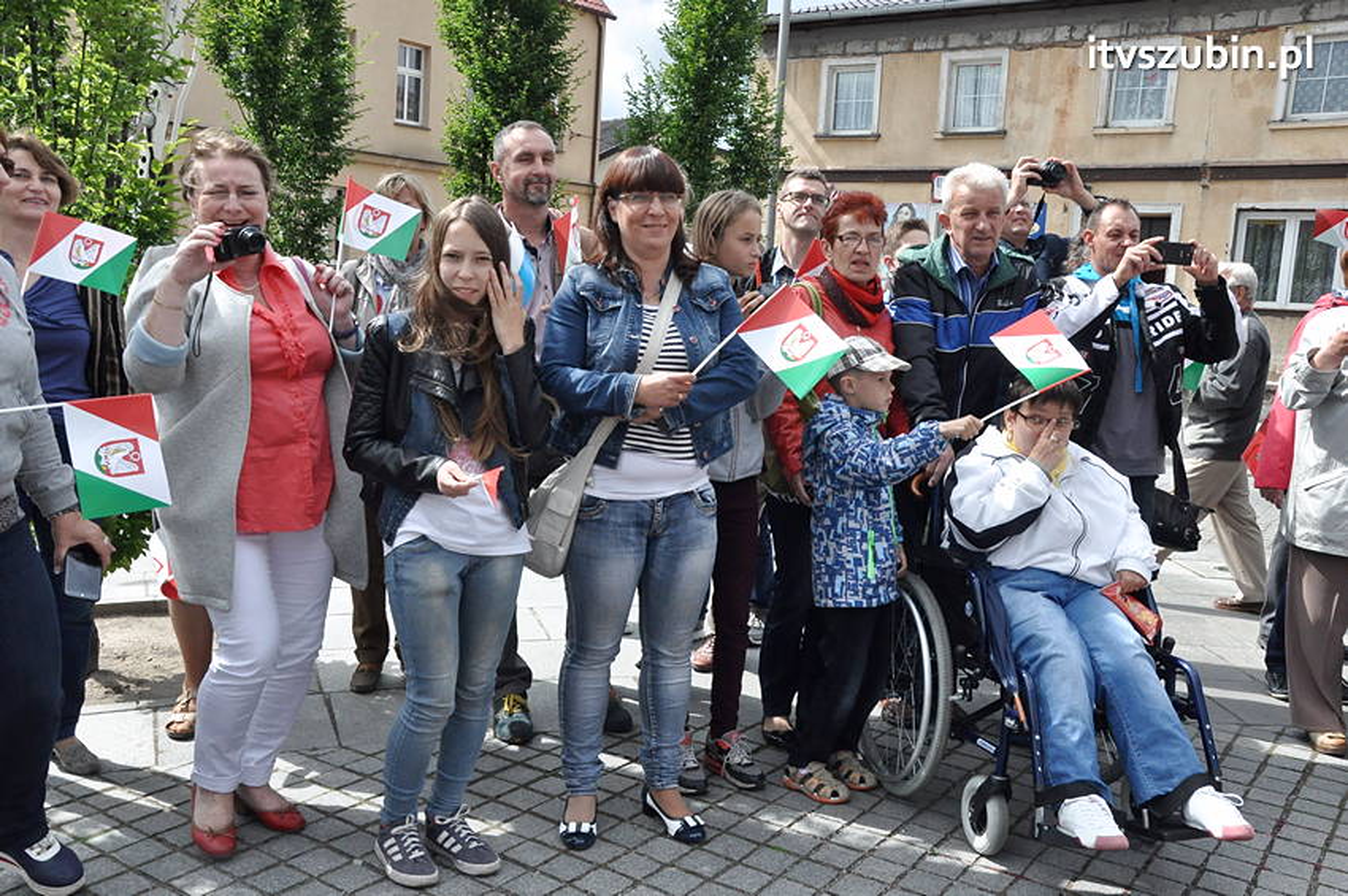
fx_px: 1178
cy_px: 448
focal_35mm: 32
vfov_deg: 41.6
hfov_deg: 59.5
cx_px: 674
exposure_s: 1/800
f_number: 11
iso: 1250
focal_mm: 21
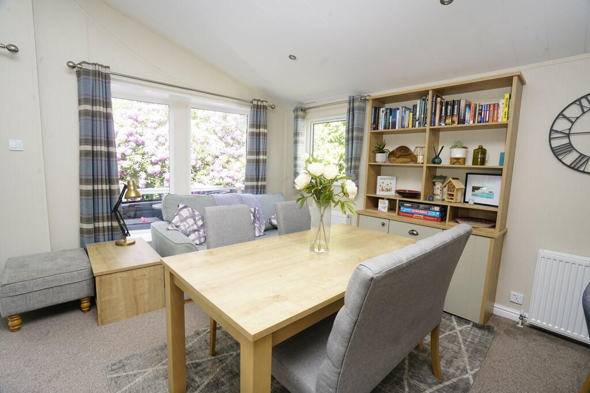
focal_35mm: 16
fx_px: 262
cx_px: 295
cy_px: 196
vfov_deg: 73.8
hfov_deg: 96.7
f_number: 11
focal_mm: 16
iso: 1000
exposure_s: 1/60
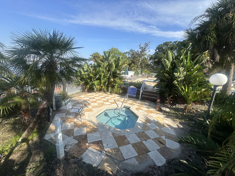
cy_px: 88
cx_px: 118
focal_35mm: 14
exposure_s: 1/1575
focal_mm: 2.22
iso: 40
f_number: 2.2
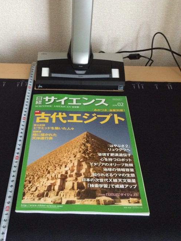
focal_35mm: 45
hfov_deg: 32.0
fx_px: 314
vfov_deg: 41.7
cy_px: 89
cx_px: 67
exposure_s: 1/15
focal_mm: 4.15
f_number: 2.2
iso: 320
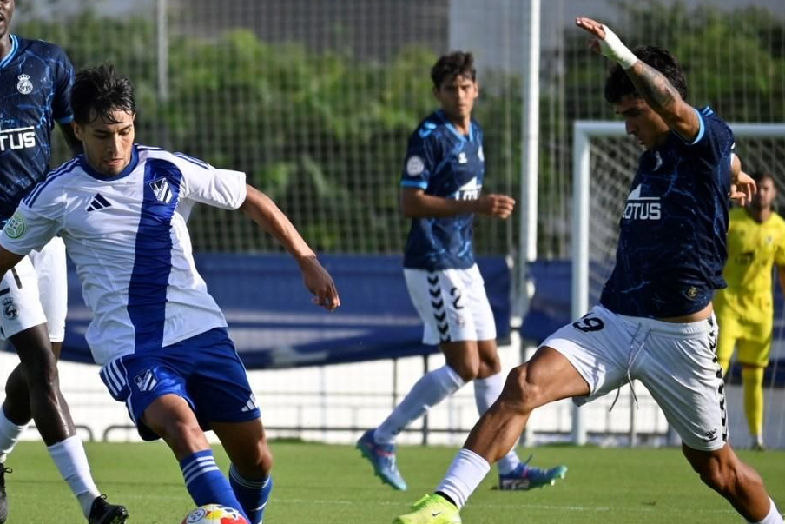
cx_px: 234
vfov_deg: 2.2
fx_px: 13891
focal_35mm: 637
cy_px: 222
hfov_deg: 3.2
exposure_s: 1/1250
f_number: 6
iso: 250
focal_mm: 240
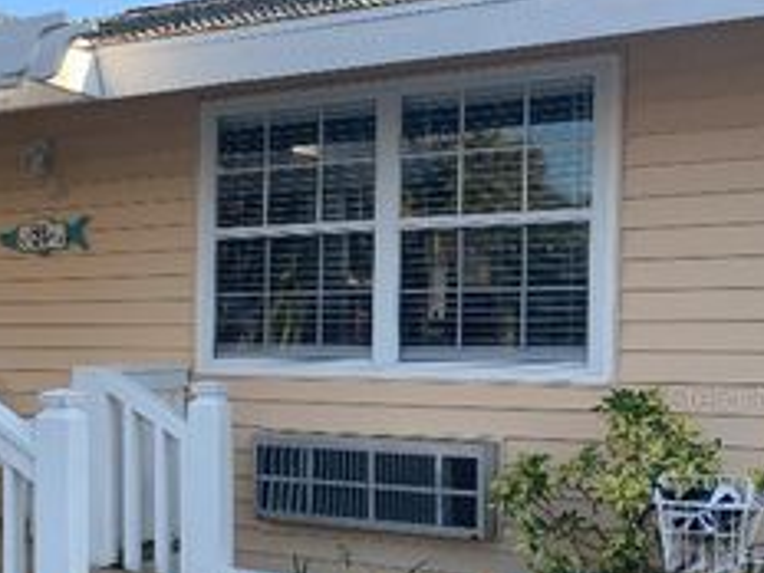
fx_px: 1236
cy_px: 397
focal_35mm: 56
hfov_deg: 31.7
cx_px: -3
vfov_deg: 25.9
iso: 25
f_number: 1.8
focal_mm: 4.25
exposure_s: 1/349
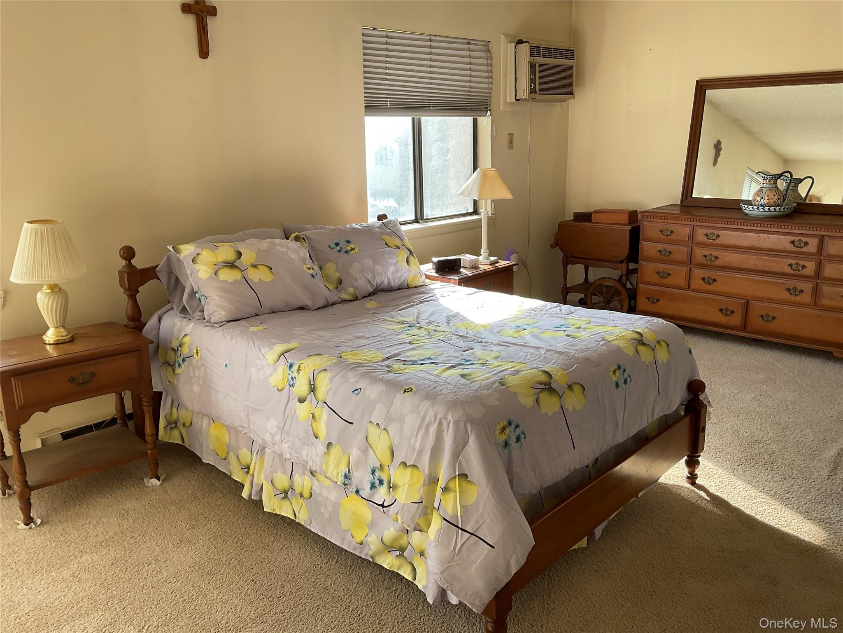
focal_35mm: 29
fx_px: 706
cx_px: 422
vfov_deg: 48.2
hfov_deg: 61.7
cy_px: 316
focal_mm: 3
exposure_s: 1/122
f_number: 1.8
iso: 32
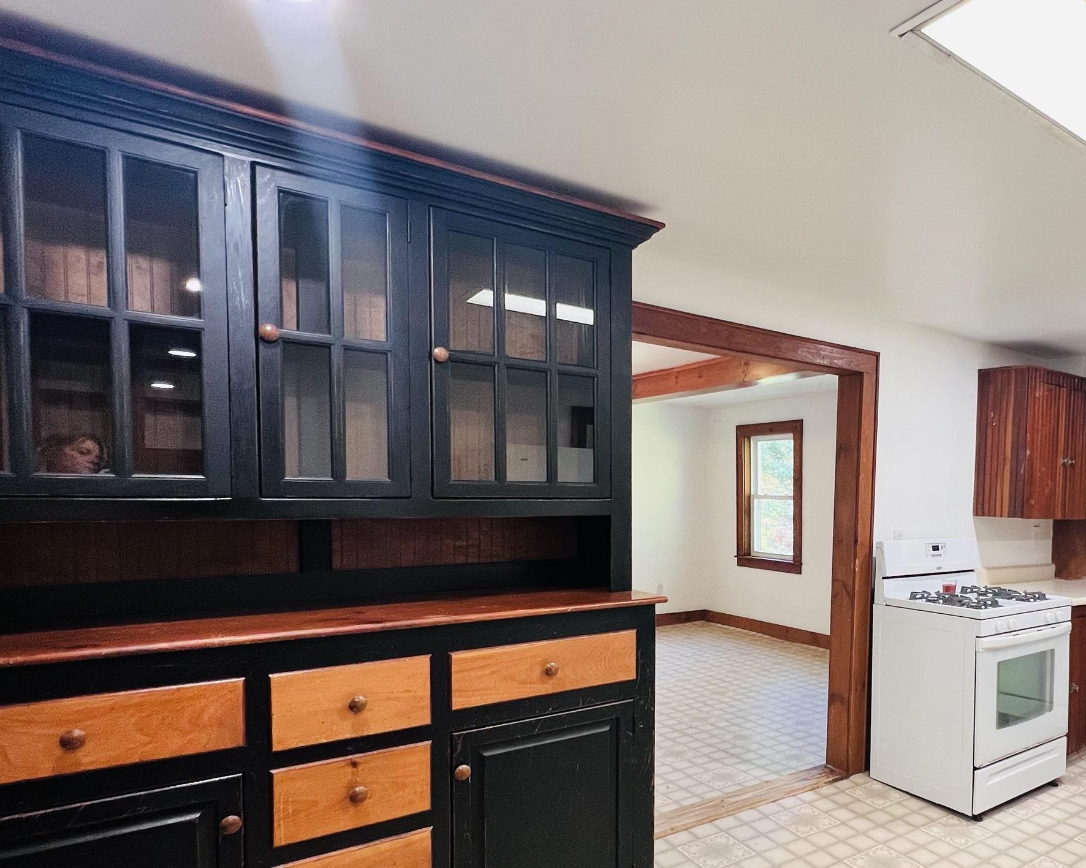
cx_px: 811
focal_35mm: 22
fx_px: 707
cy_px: 521
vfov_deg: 62.6
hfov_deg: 70.2
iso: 160
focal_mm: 1.57
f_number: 1.8
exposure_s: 1/60
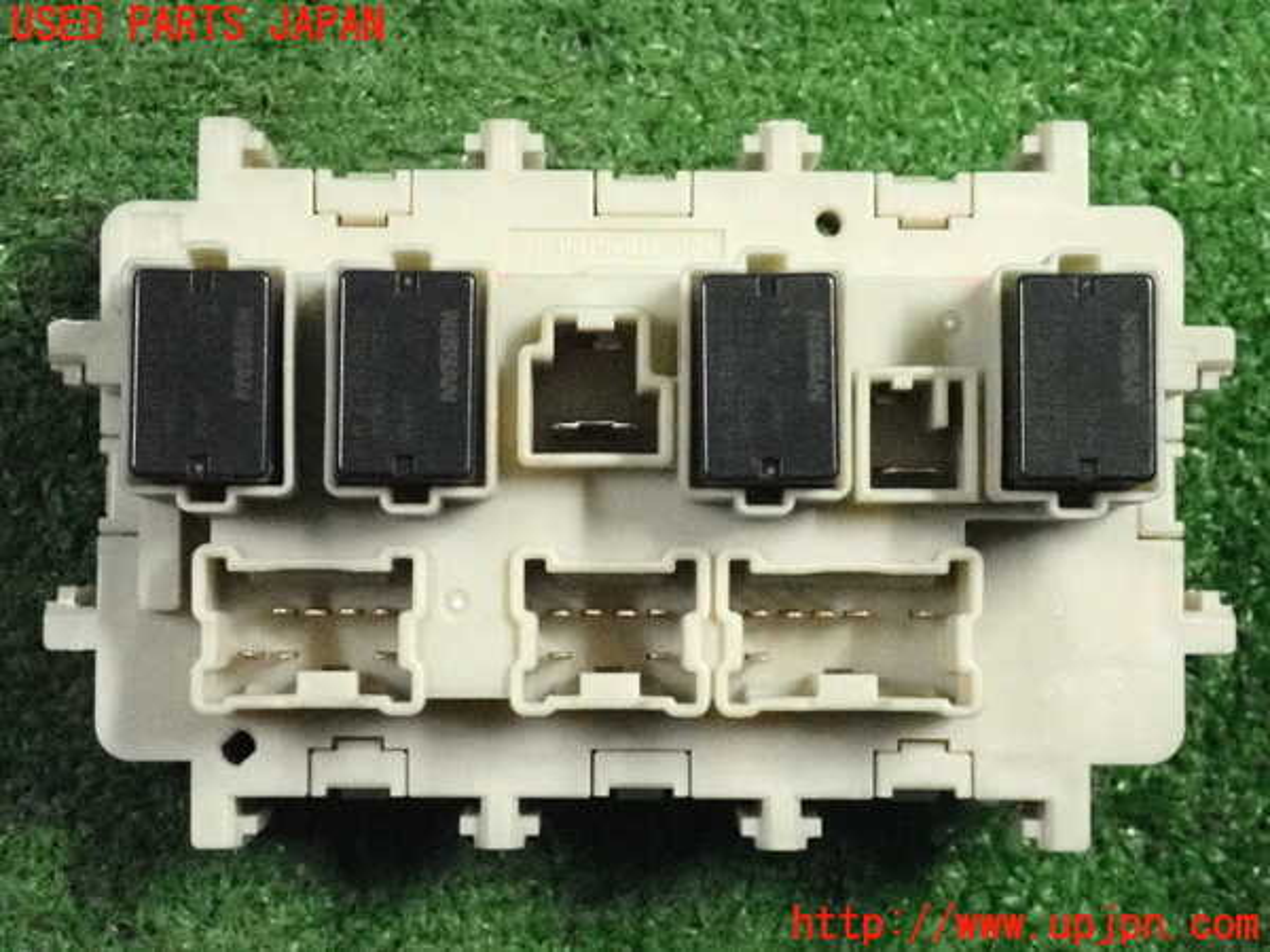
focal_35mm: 77
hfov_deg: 25.3
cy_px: 476
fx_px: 2825
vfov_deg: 19.1
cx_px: 635
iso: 6400
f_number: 4.1
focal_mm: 13.65
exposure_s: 1/125
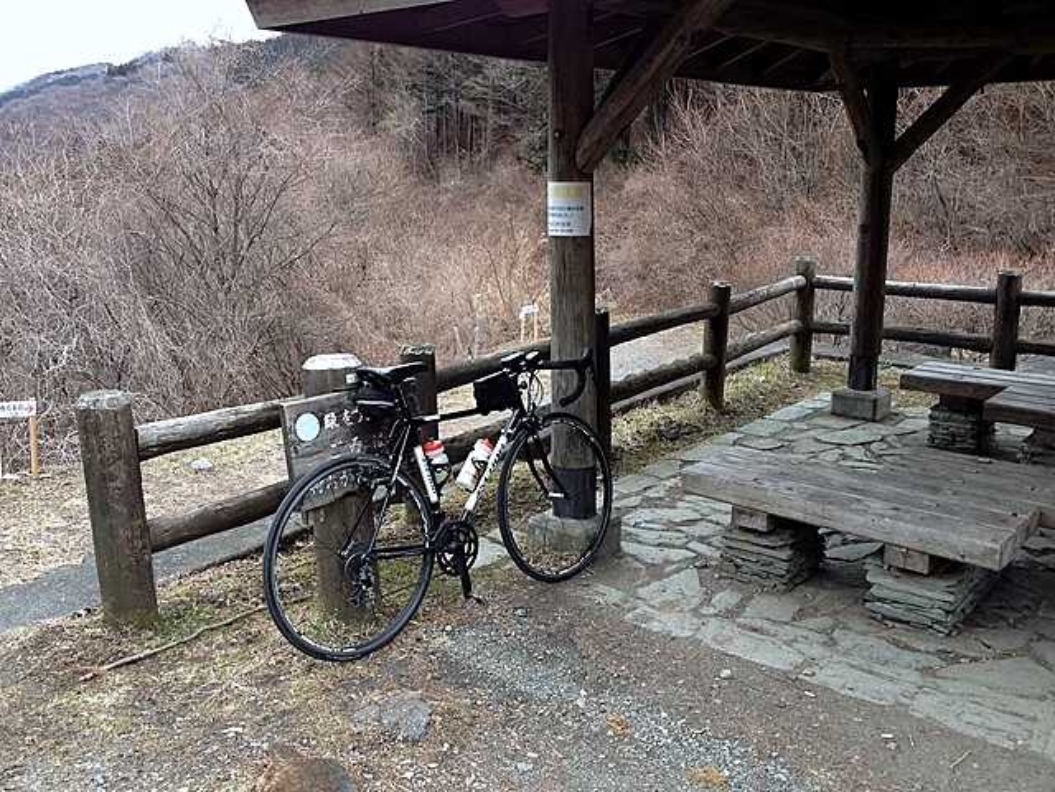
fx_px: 1067
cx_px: 528
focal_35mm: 35
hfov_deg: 52.6
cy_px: 396
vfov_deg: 40.7
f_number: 2.4
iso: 64
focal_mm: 4.28
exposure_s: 1/259
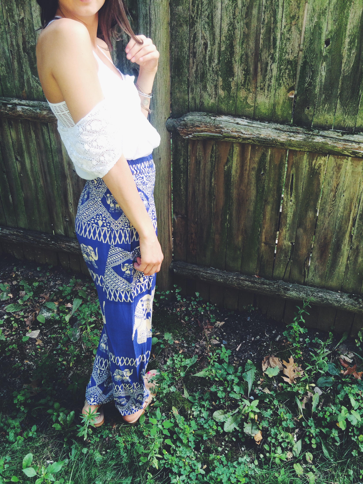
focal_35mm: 29
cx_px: 182
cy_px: 242
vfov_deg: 61.7
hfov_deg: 48.2
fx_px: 405
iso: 64
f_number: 2.2
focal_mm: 4.15
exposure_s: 1/120
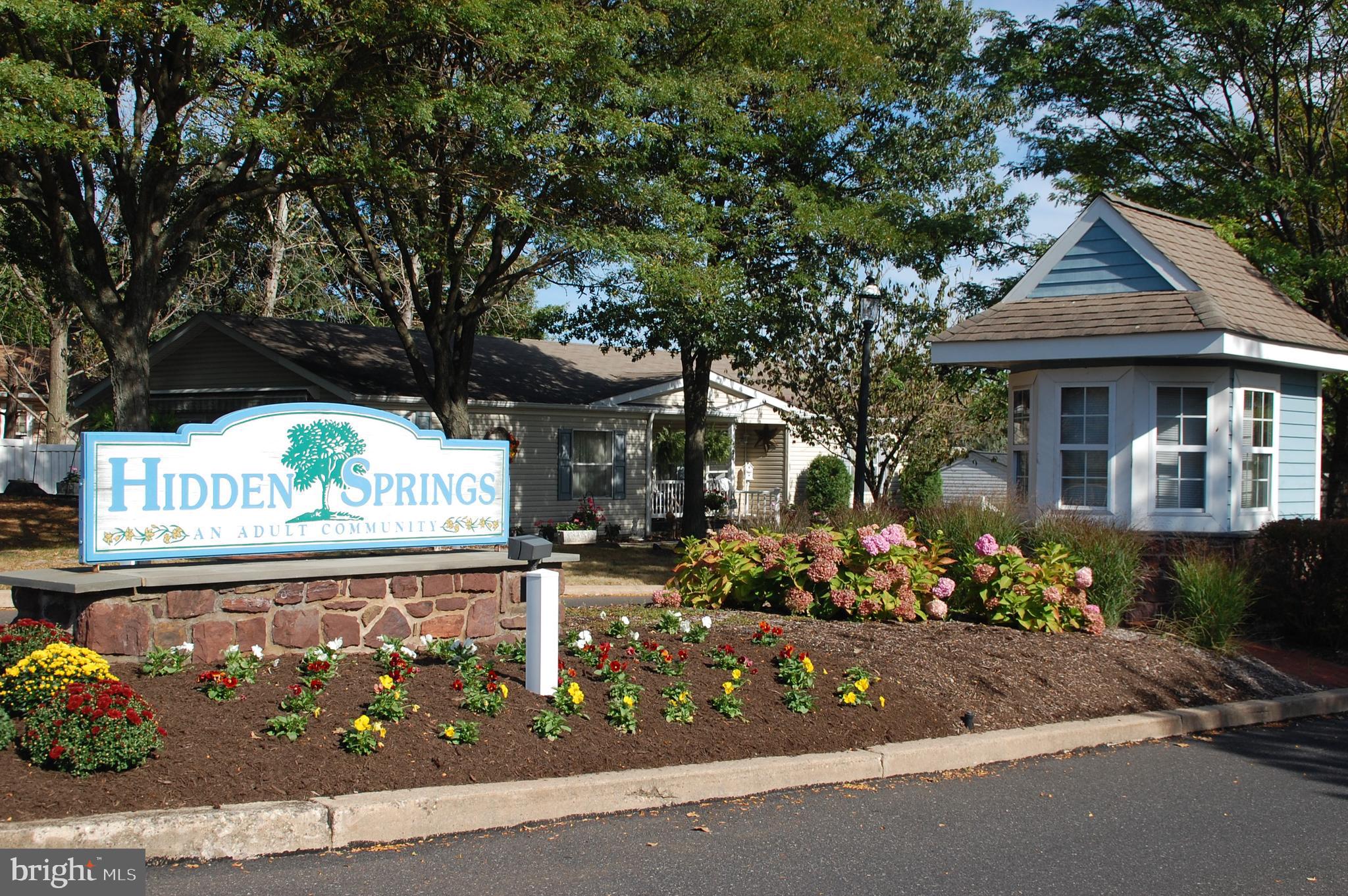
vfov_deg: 28.0
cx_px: 674
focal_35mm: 48
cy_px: 448
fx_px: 1795
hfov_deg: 41.2
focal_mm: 32
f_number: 9
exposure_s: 1/320
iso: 200
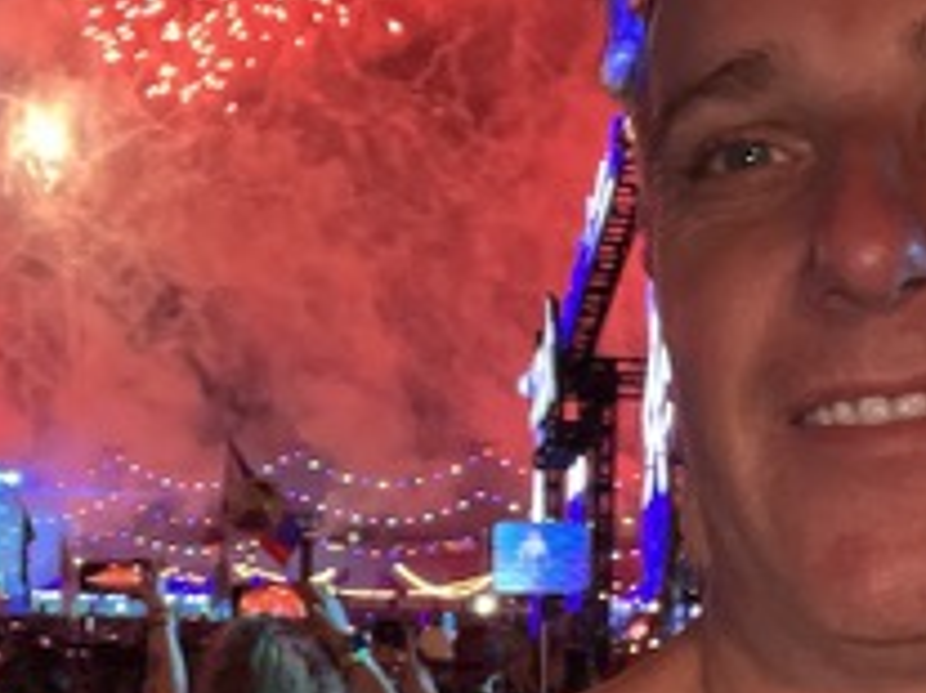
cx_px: 698
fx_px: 1898
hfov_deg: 27.0
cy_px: 532
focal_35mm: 71
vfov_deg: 20.5
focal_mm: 2.71
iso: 800
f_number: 2.2
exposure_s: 1/22
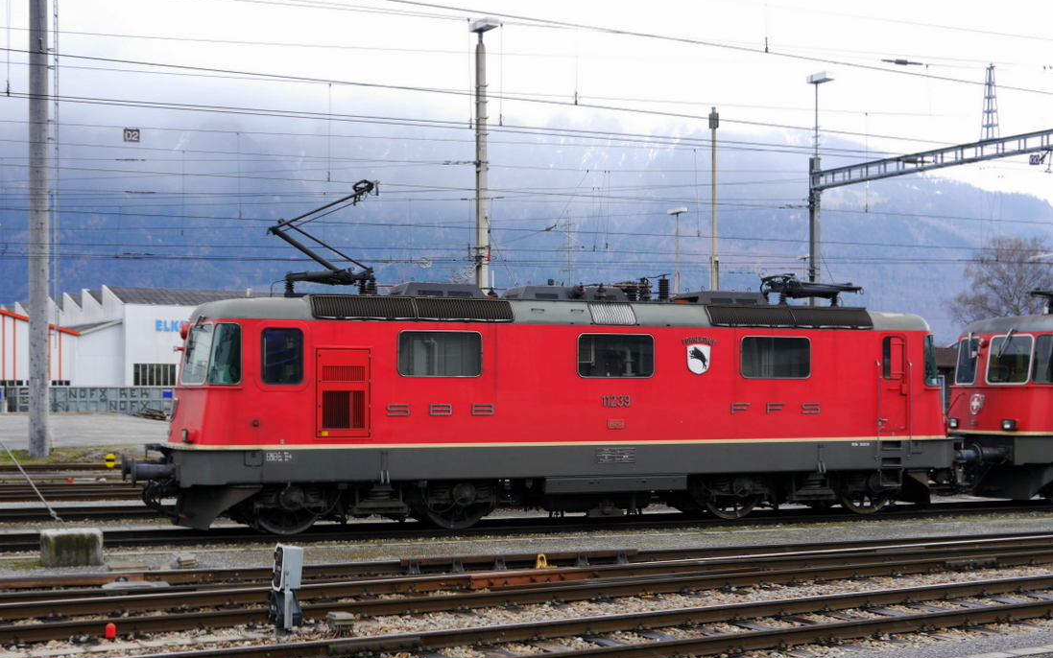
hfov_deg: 39.6
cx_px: 527
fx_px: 1464
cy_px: 390
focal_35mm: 51
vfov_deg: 25.3
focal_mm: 24
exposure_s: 1/160
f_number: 5.6
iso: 160
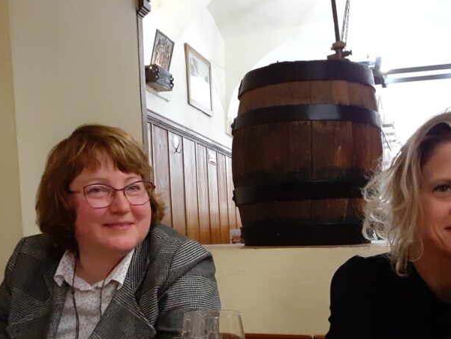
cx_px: 245
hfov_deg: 41.2
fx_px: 599
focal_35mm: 46
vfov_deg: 30.6
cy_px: 281
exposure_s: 1/20
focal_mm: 3.6
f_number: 1.9
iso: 500
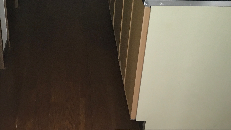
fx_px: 423
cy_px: 174
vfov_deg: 16.4
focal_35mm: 69
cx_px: 92
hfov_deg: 30.5
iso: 32
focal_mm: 4.15
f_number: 2.2
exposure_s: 1/30
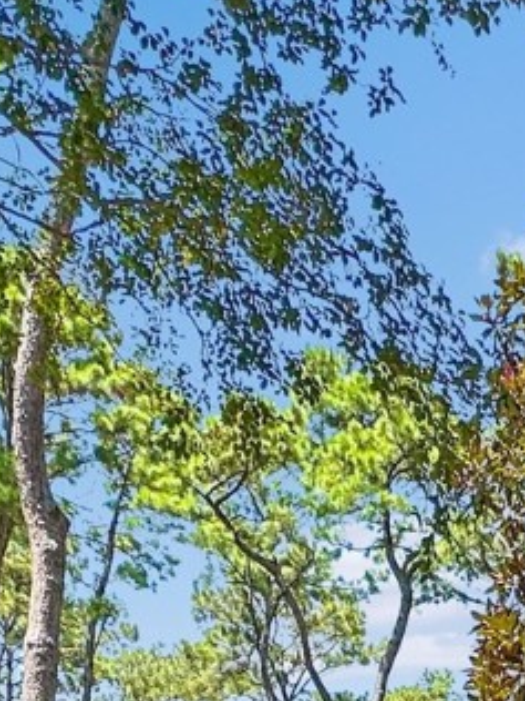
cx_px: 523
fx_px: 1375
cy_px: 1216
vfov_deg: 20.9
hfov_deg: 20.9
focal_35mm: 68
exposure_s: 1/350
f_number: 2.2
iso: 40
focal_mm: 2.22
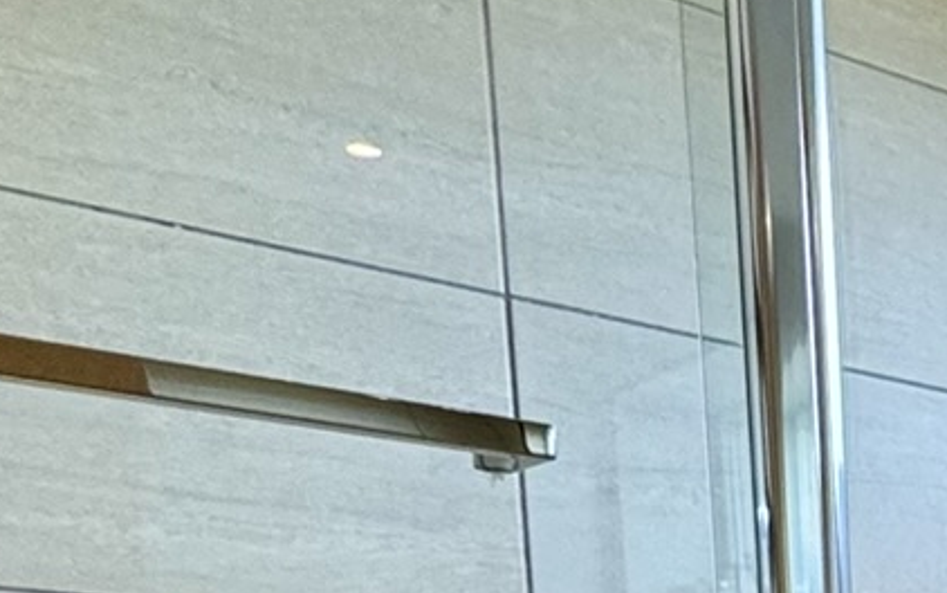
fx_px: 1859
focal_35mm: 72
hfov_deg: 20.8
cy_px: 1206
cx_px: 1654
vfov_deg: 14.7
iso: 160
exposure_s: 1/100
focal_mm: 2.22
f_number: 2.2
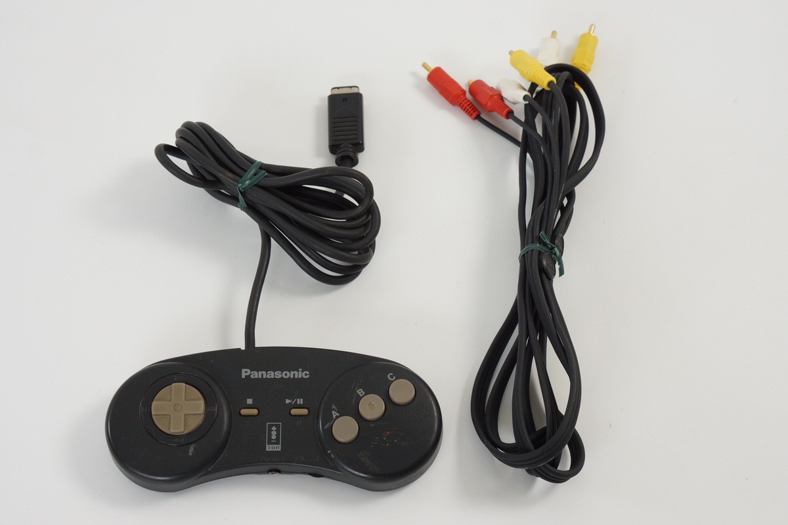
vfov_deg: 18.2
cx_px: 394
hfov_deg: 27.0
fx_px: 1642
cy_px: 262
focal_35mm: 75
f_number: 6.3
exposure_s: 1/80
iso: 640
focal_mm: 50
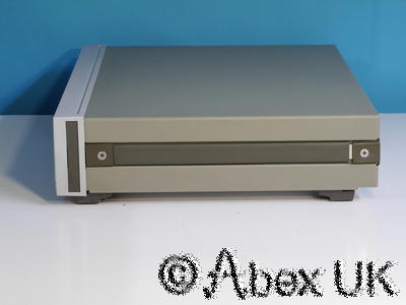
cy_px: 152
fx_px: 1290
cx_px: 203
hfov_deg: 17.9
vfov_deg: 13.5
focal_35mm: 110
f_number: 13
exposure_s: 1/2
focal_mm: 55
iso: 400
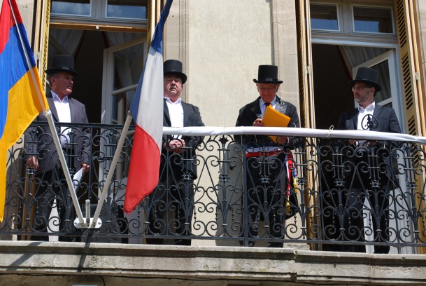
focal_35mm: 82
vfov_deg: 16.7
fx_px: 972
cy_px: 147
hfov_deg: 24.7
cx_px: 203
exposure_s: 1/250
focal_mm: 52
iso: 100
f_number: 8
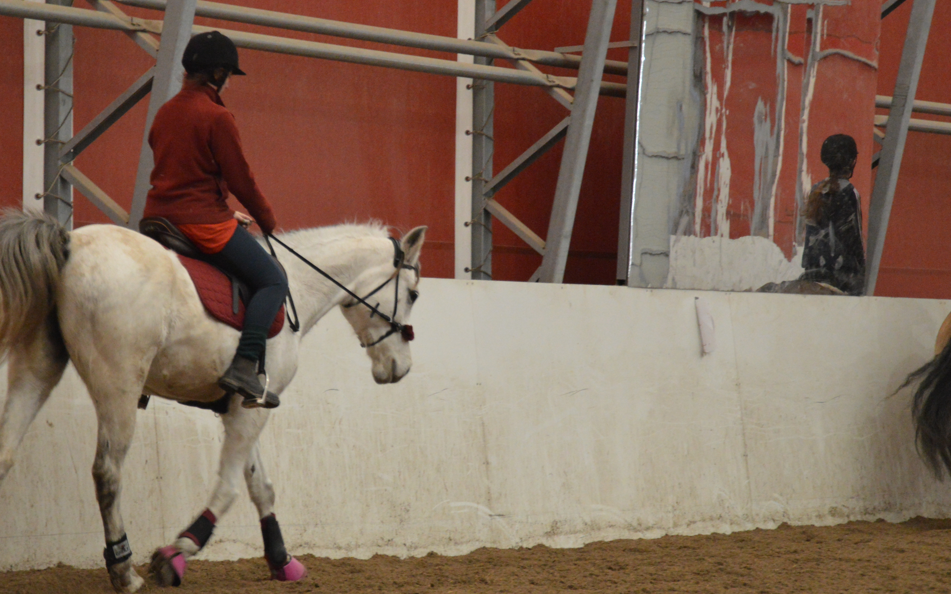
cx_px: 362
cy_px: 298
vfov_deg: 8.8
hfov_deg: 14.0
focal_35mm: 150
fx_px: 3879
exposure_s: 1/125
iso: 2500
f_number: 5.3
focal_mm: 75
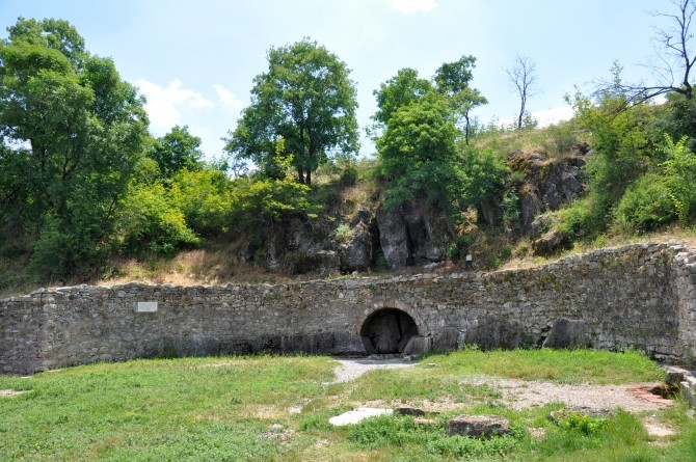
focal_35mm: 27
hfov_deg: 67.4
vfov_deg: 47.8
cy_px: 231
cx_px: 348
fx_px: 521
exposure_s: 1/80
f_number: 9
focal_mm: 18
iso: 200
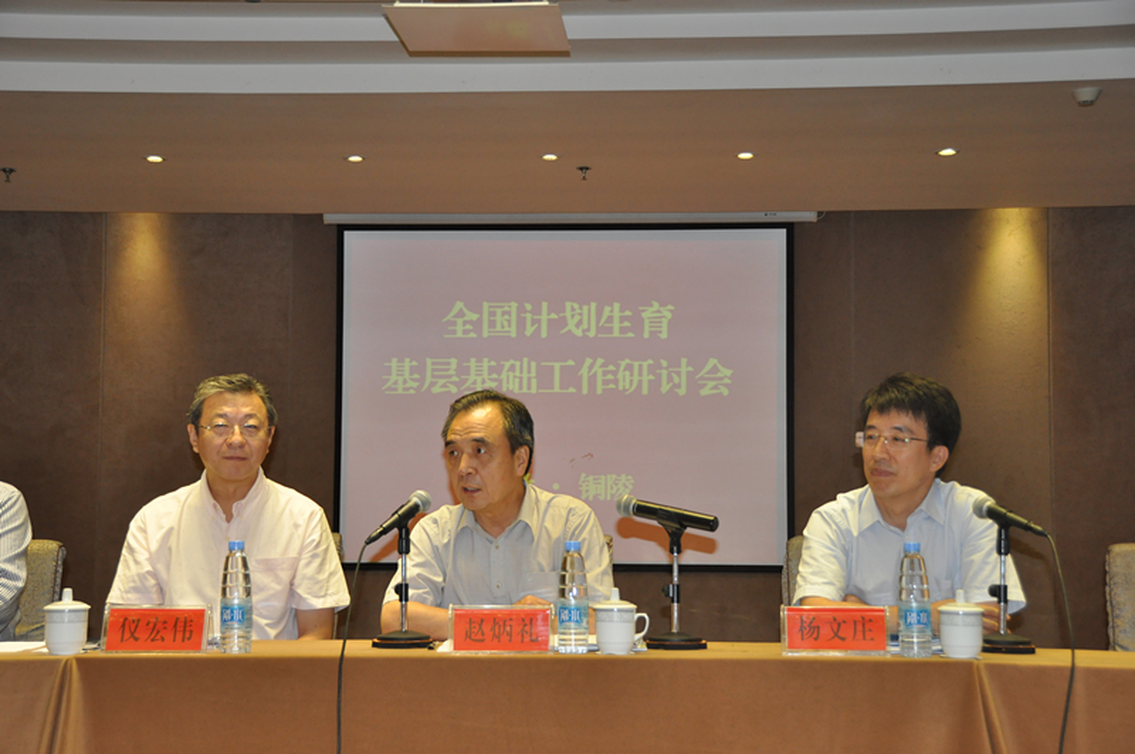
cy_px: 377
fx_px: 1795
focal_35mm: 57
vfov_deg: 23.7
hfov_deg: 35.1
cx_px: 568
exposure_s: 1/60
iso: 800
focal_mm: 38
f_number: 4.2
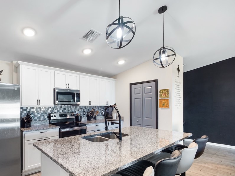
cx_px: 85
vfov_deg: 70.8
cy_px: 106
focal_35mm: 18
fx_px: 122
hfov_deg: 85.7
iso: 200
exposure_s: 1/1.25
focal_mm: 7
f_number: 7.1
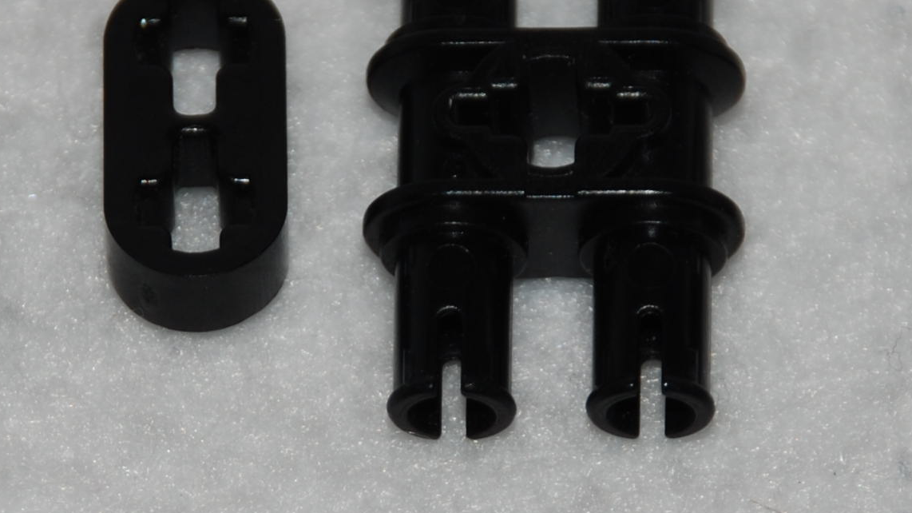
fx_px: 15475
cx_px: 552
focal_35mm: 640
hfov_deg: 3.4
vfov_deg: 1.9
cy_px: 300
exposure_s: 1/60
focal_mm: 120
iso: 100
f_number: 5.6
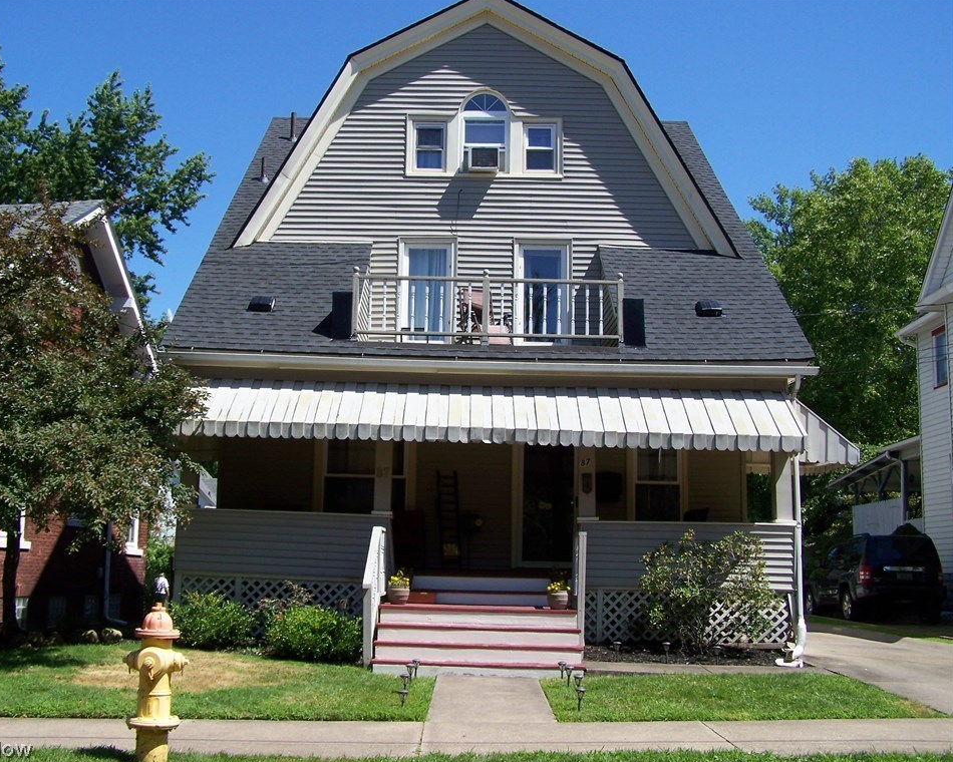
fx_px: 1128
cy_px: 380
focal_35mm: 40
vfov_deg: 37.3
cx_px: 441
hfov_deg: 45.8
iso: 64
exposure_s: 1/400
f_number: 4
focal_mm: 6.3
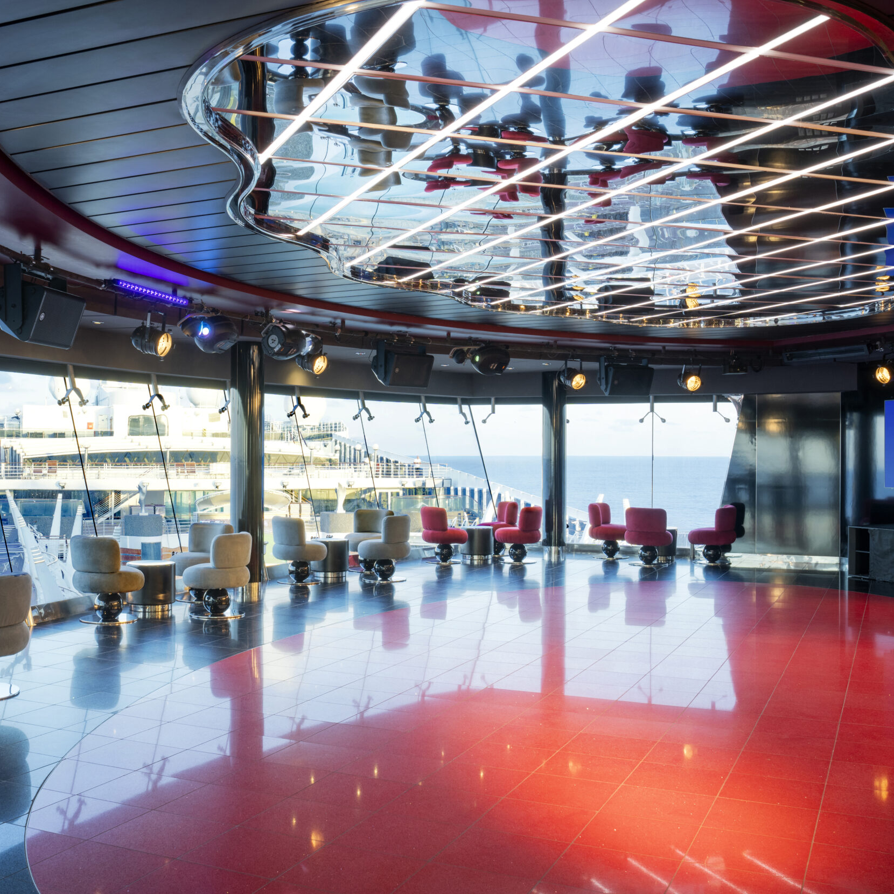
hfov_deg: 43.6
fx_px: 1110
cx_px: 358
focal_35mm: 38
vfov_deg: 43.9
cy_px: 455
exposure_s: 1/2
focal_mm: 29
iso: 200
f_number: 11
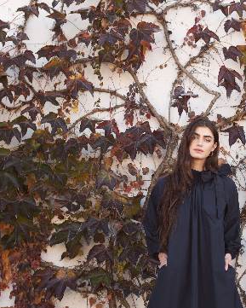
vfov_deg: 21.0
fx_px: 828
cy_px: 189
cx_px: 185
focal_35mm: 91
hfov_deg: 16.8
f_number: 3.5
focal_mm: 50
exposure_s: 1/125
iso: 100
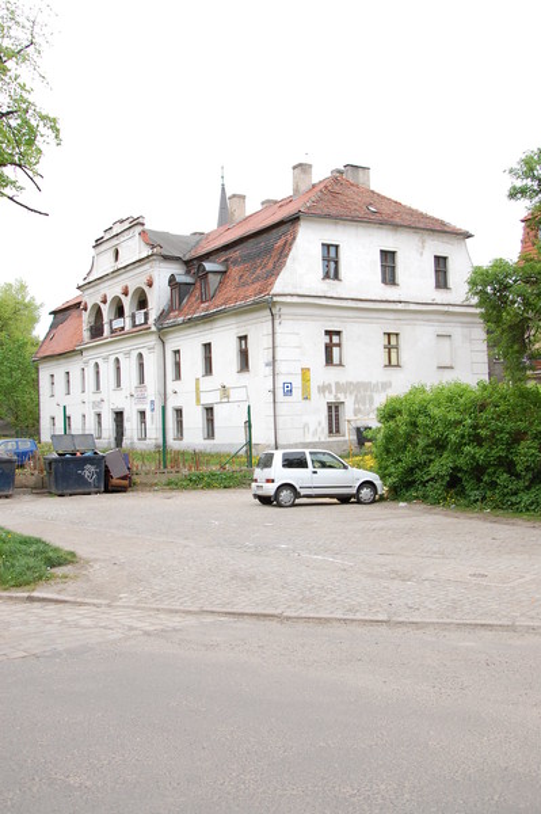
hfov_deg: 35.4
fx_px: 847
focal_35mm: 38
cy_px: 407
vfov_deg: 51.3
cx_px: 270
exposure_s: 1/100
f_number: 7.1
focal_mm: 25
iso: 200
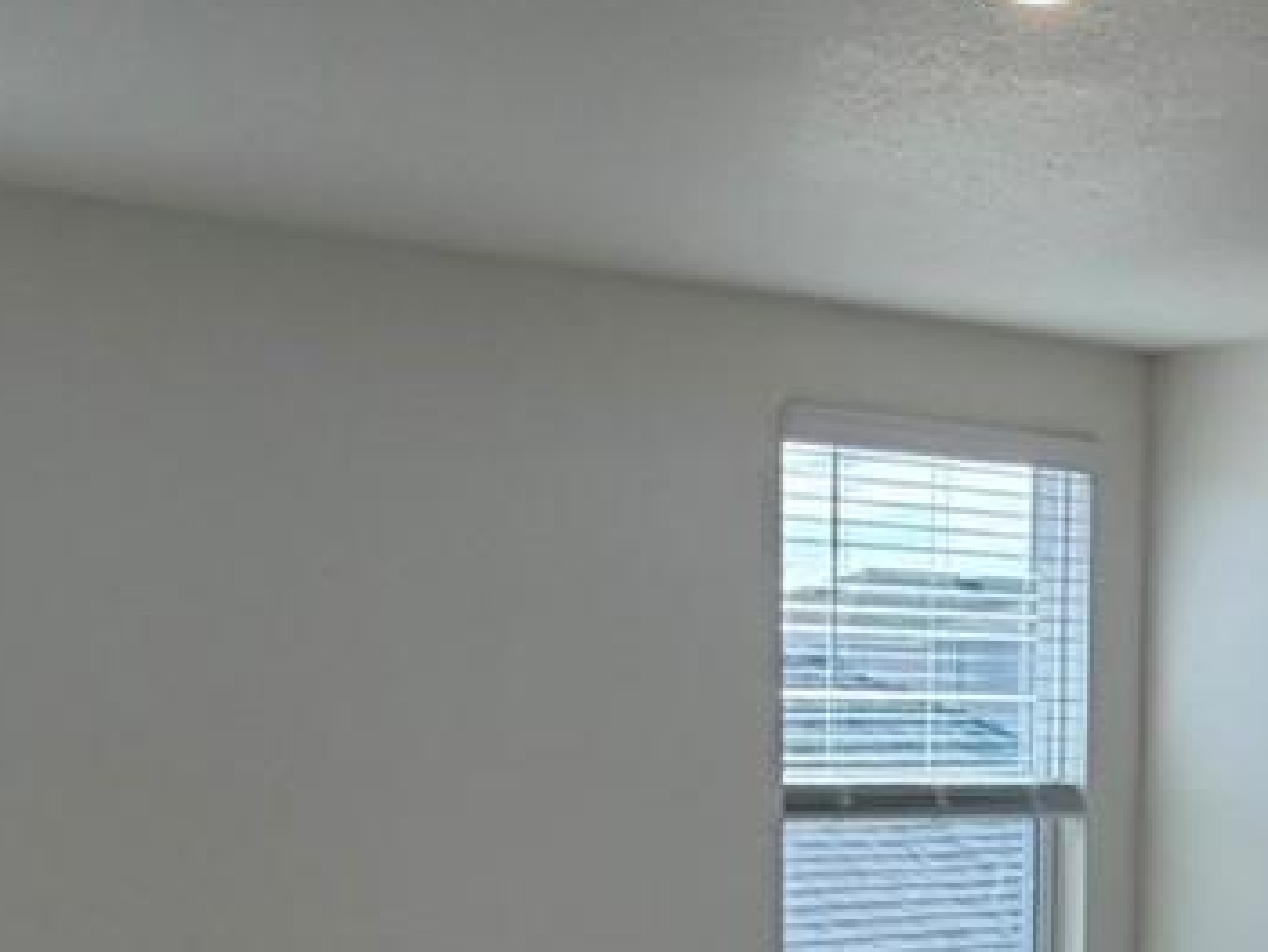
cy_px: 934
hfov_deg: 29.7
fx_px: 2346
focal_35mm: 64
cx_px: 960
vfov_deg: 22.2
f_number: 2.2
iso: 50
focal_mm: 2.22
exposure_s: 1/220
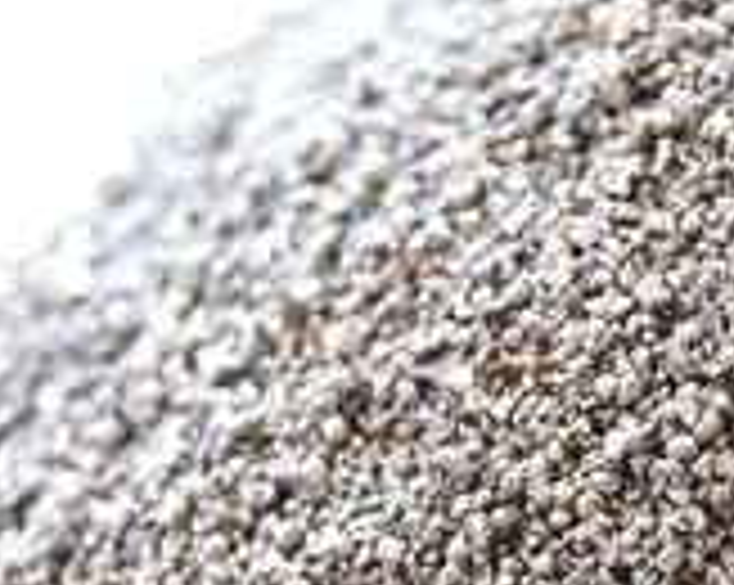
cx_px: 1036
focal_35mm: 237
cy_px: 378
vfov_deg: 6.5
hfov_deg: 8.0
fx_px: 5152
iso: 400
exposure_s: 1/40
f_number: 7.1
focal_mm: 55
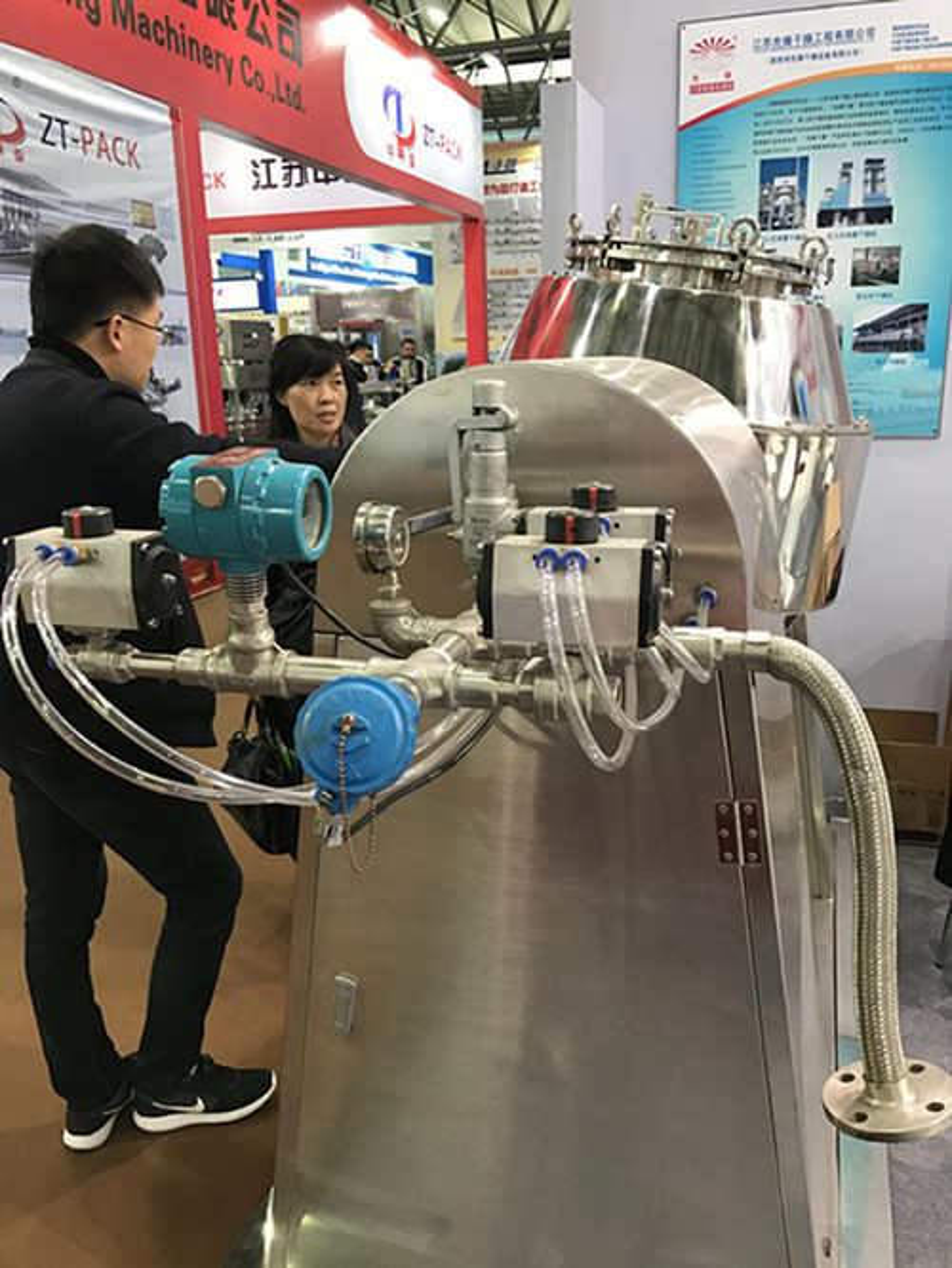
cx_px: 476
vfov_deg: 63.4
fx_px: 1026
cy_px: 634
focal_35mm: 28
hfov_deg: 49.8
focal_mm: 3.99
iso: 40
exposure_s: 1/33
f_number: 1.8
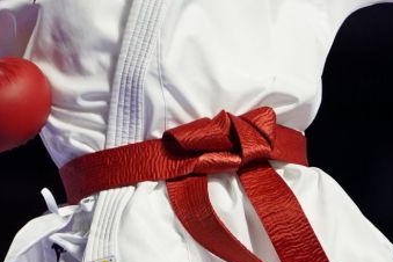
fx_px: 6495
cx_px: 189
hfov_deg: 3.5
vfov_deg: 2.3
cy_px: 93
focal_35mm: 595
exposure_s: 1/1000
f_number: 2.8
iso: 1600
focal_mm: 112
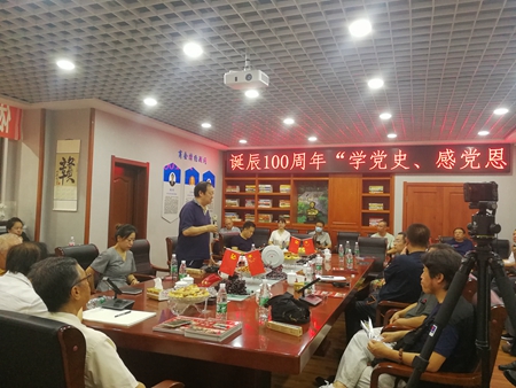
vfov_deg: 51.4
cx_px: 258
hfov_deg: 65.3
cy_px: 194
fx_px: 403
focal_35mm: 27
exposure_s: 1/33.3
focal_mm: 3.95
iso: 320
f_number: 2.2
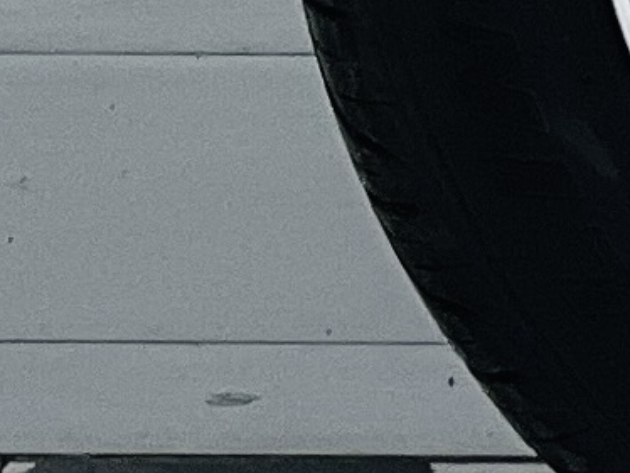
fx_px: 7740
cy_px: -257
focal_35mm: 425
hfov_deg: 4.6
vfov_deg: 3.5
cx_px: 1359
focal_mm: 9
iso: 50
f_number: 2.8
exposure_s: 1/100
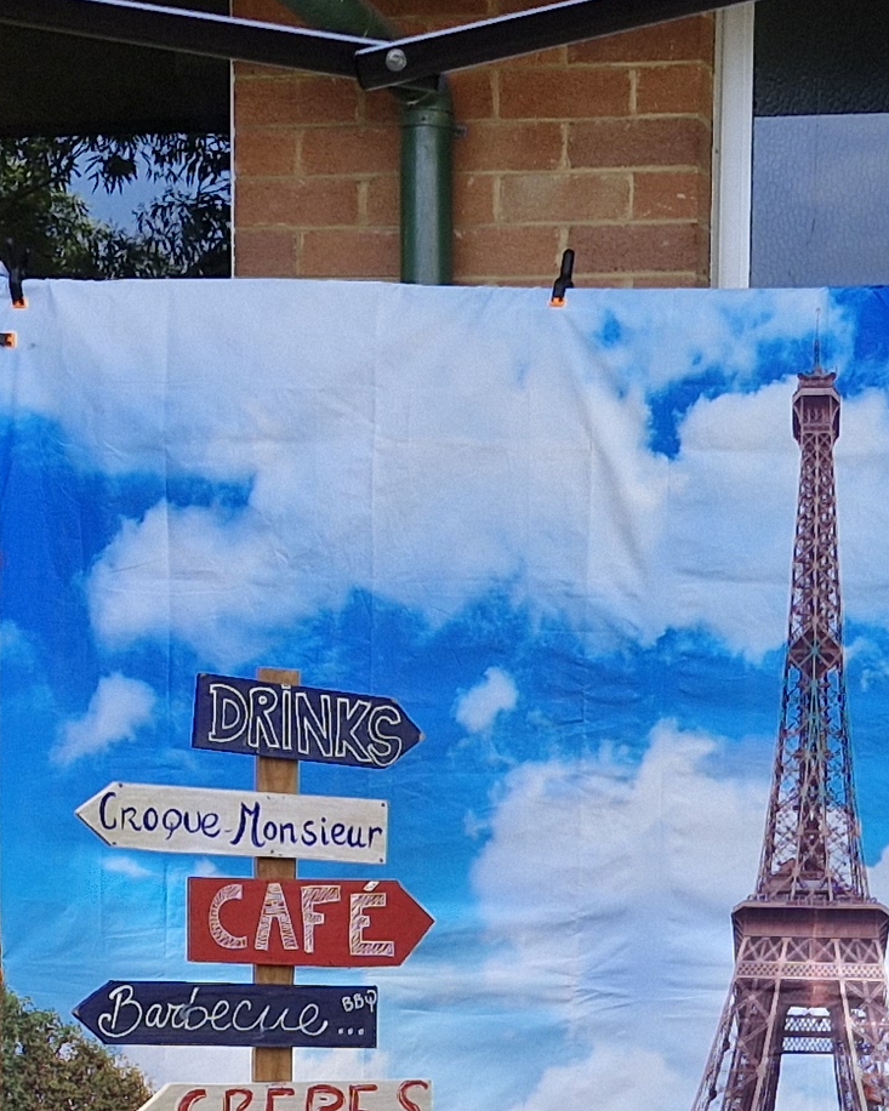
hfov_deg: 15.6
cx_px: 767
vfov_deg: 18.8
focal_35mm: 98
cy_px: 1232
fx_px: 3223
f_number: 1.8
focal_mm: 5.54
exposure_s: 1/586
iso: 50
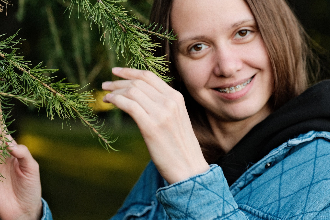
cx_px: 163
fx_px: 1320
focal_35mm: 144
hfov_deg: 14.2
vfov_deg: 9.5
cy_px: 87
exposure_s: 1/340
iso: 640
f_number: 3.2
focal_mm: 75
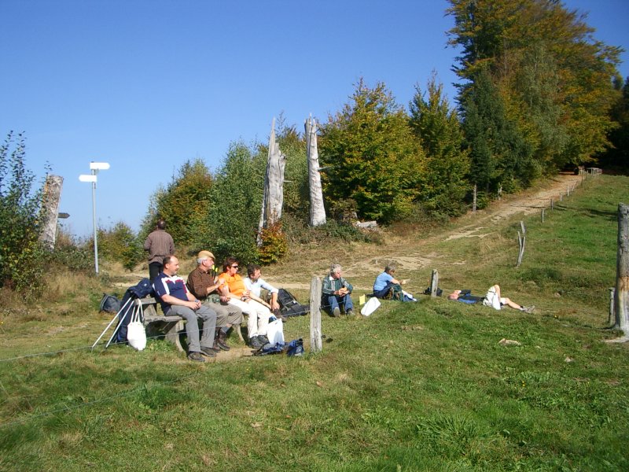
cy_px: 236
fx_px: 636
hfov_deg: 52.6
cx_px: 314
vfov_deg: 40.7
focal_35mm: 35
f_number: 4.3
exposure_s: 1/500
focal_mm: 5.8
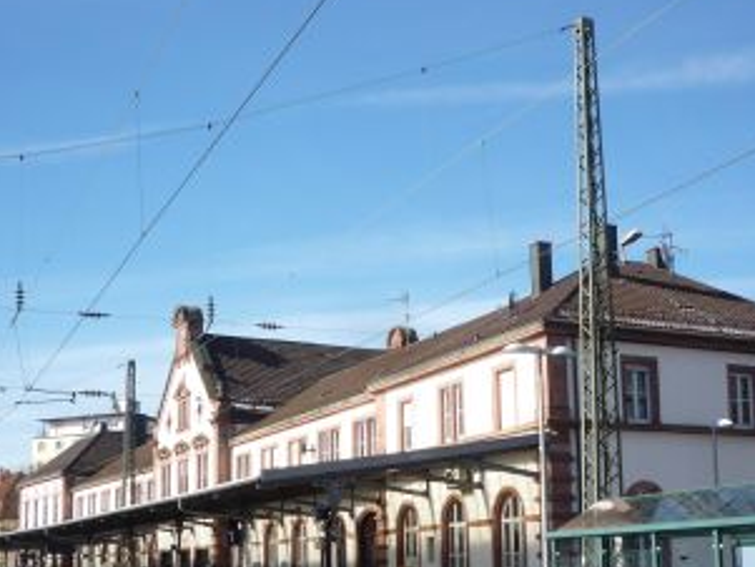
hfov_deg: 37.5
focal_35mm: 51
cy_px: 419
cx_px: 381
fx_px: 1113
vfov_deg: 28.2
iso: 100
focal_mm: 5.2
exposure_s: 1/400
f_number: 4.5
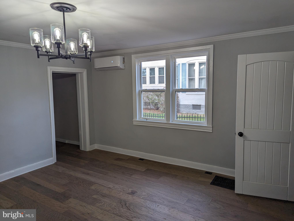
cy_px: 110
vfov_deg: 56.9
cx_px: 147
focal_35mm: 24
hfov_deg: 71.5
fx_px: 204
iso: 39
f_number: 1.85
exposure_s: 1/189
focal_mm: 6.81
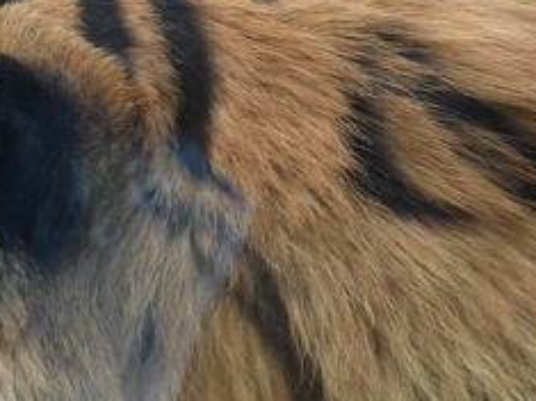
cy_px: 399
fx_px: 11329
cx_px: -14
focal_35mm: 732
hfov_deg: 2.7
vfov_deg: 2.0
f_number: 4.5
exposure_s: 1/60
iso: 110
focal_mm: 38.6
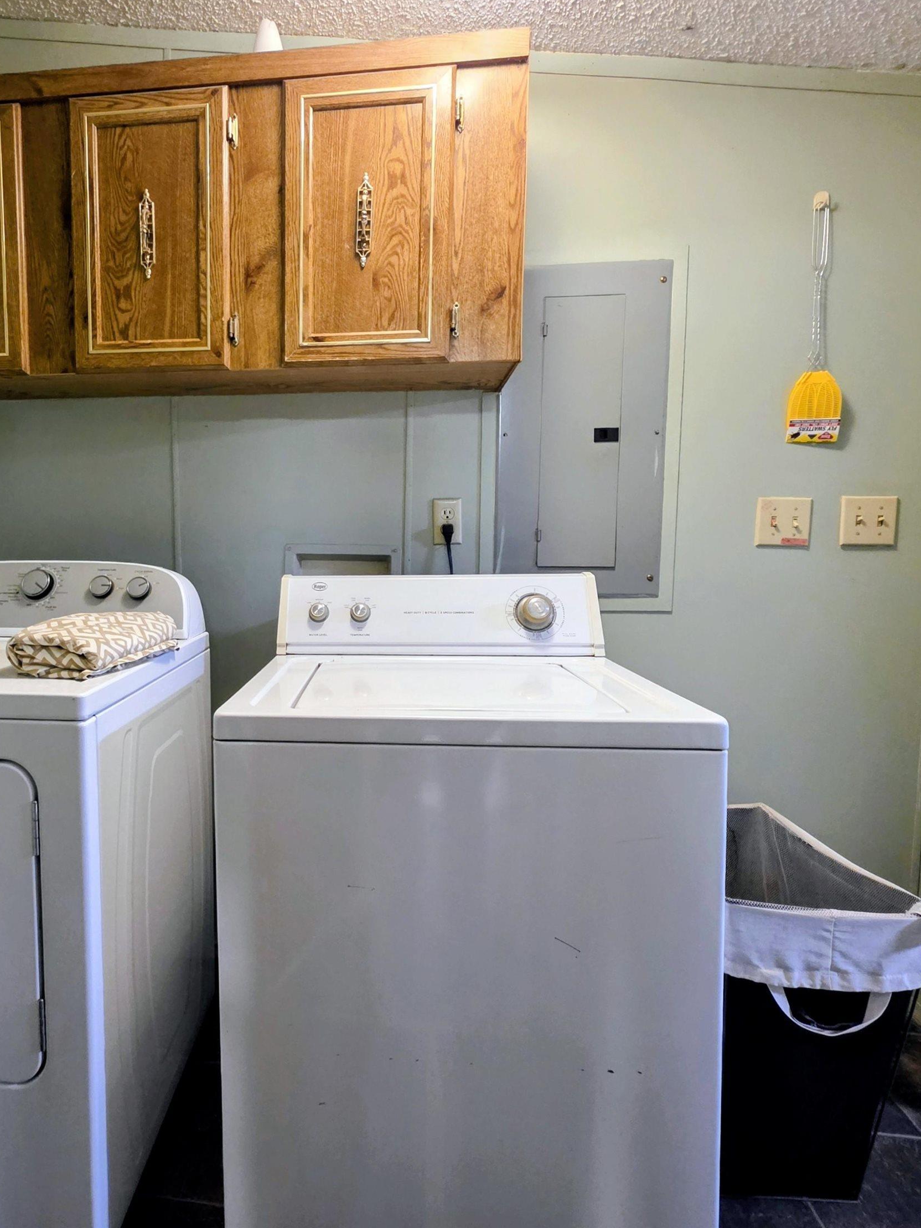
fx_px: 638
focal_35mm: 18
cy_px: 591
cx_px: 315
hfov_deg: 69.8
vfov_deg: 87.7
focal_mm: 2.2
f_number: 1.9
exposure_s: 1/60
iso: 800
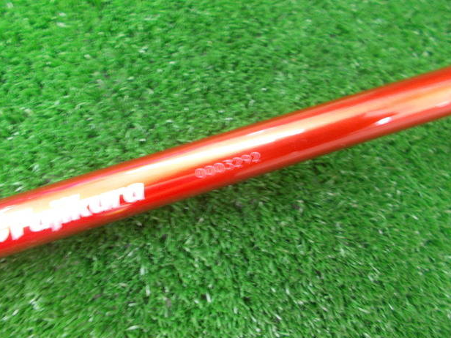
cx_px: 218
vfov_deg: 51.3
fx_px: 352
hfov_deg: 65.3
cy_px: 164
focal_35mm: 27
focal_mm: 4.6
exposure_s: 1/5
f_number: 3.2
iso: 200
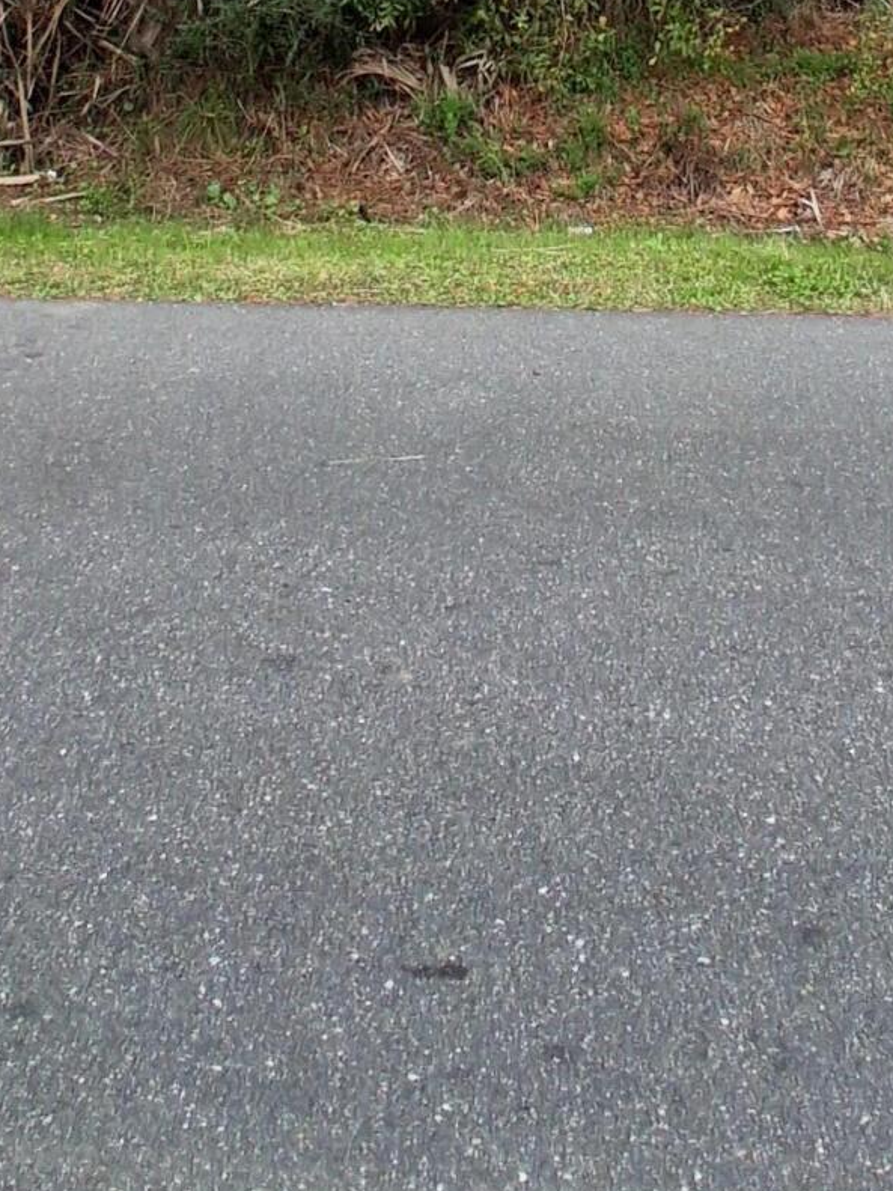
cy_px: -151
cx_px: 542
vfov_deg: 36.4
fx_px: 1479
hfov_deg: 33.5
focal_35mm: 43
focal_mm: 1.4
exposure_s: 1/973
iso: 50
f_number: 2.2
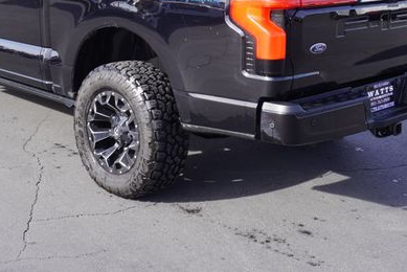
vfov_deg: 23.5
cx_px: 162
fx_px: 643
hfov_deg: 35.0
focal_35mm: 57
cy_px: 49
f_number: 6.3
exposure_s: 1/100
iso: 100
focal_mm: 23
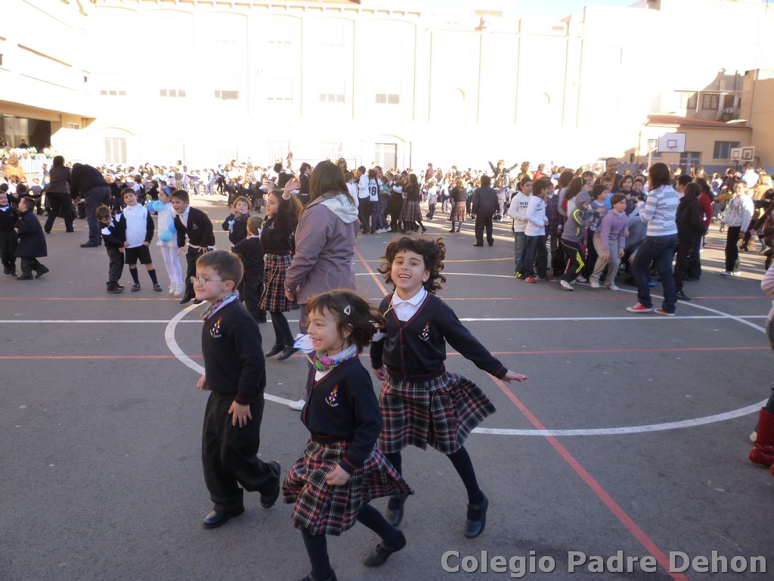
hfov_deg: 61.7
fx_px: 648
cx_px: 387
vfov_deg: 48.2
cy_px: 290
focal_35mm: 29
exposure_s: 1/200
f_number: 3.3
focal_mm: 5.2
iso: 125
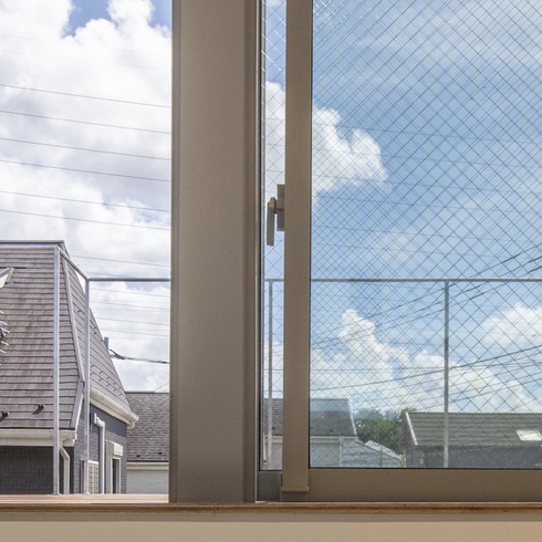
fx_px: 921
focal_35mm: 52
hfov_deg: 32.7
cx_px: 305
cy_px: 491
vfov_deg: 31.2
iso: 400
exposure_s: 1/320
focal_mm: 15
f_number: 16
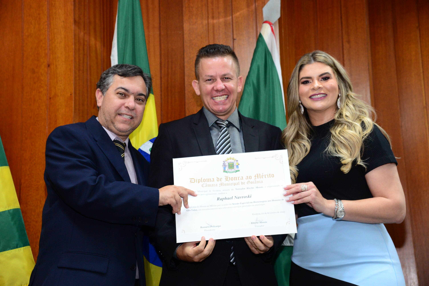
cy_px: 143
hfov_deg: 32.4
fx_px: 739
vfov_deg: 21.9
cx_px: 214
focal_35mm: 62
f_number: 4.5
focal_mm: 62
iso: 2500
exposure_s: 1/60
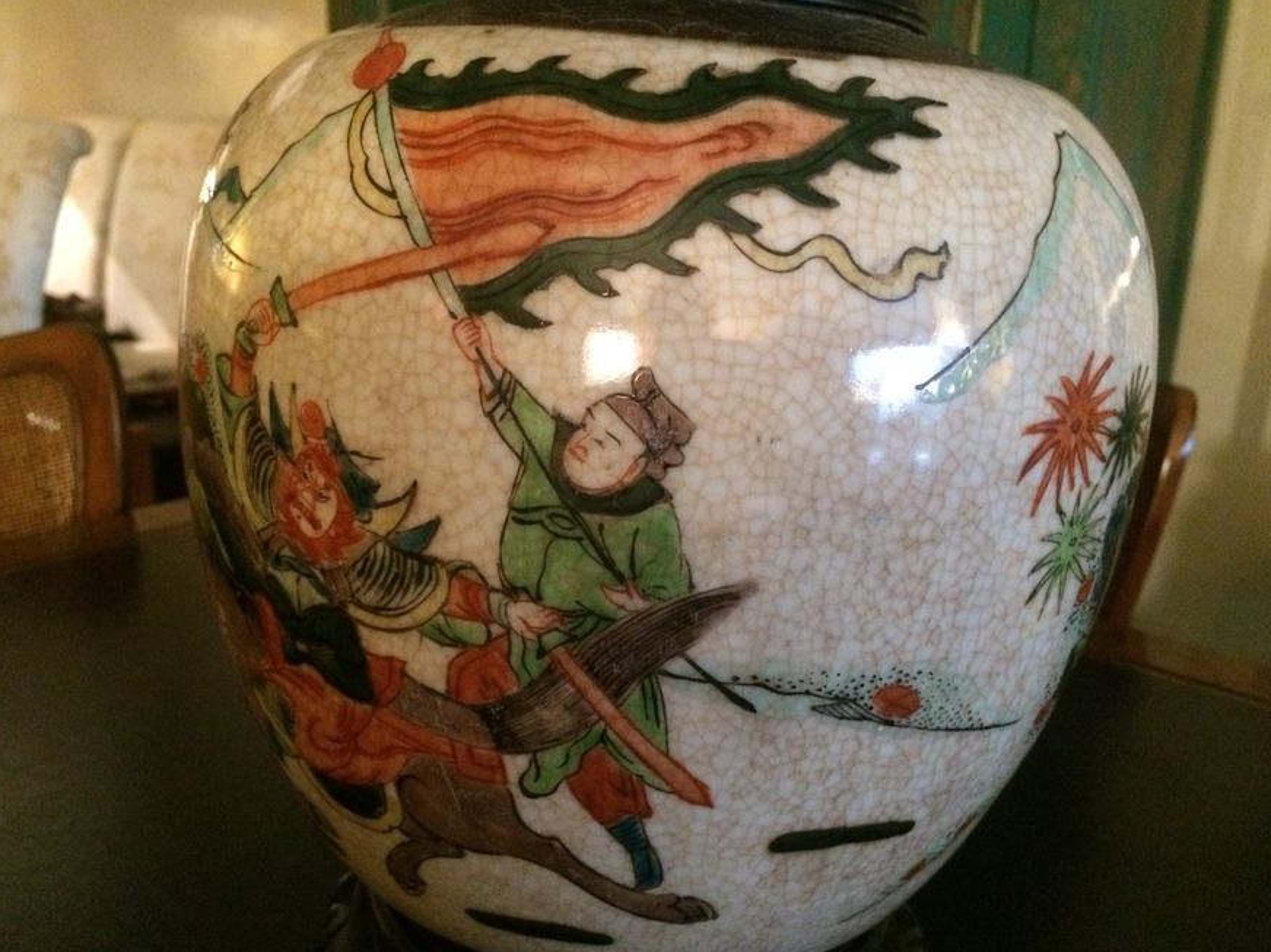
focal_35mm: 31
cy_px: 489
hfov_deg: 58.4
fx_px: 1138
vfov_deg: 45.4
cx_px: 632
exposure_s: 1/15
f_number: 2.2
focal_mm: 4.12
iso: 500
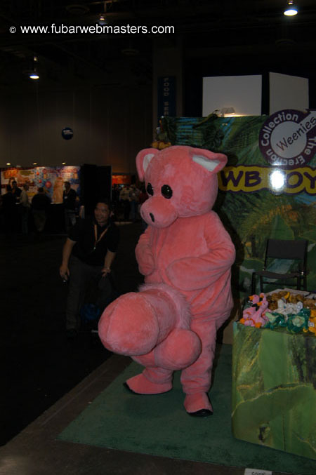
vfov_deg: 53.2
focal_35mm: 36
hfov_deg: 36.8
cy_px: 238
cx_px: 158
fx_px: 475
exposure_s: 1/60
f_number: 5
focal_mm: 24
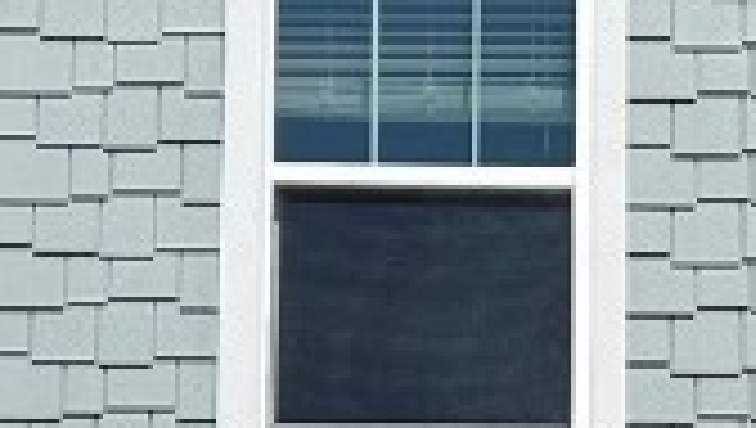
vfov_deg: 7.3
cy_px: 951
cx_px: 711
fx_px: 3191
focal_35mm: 159
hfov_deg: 13.4
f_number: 1.78
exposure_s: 1/9709
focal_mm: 6.86
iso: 80
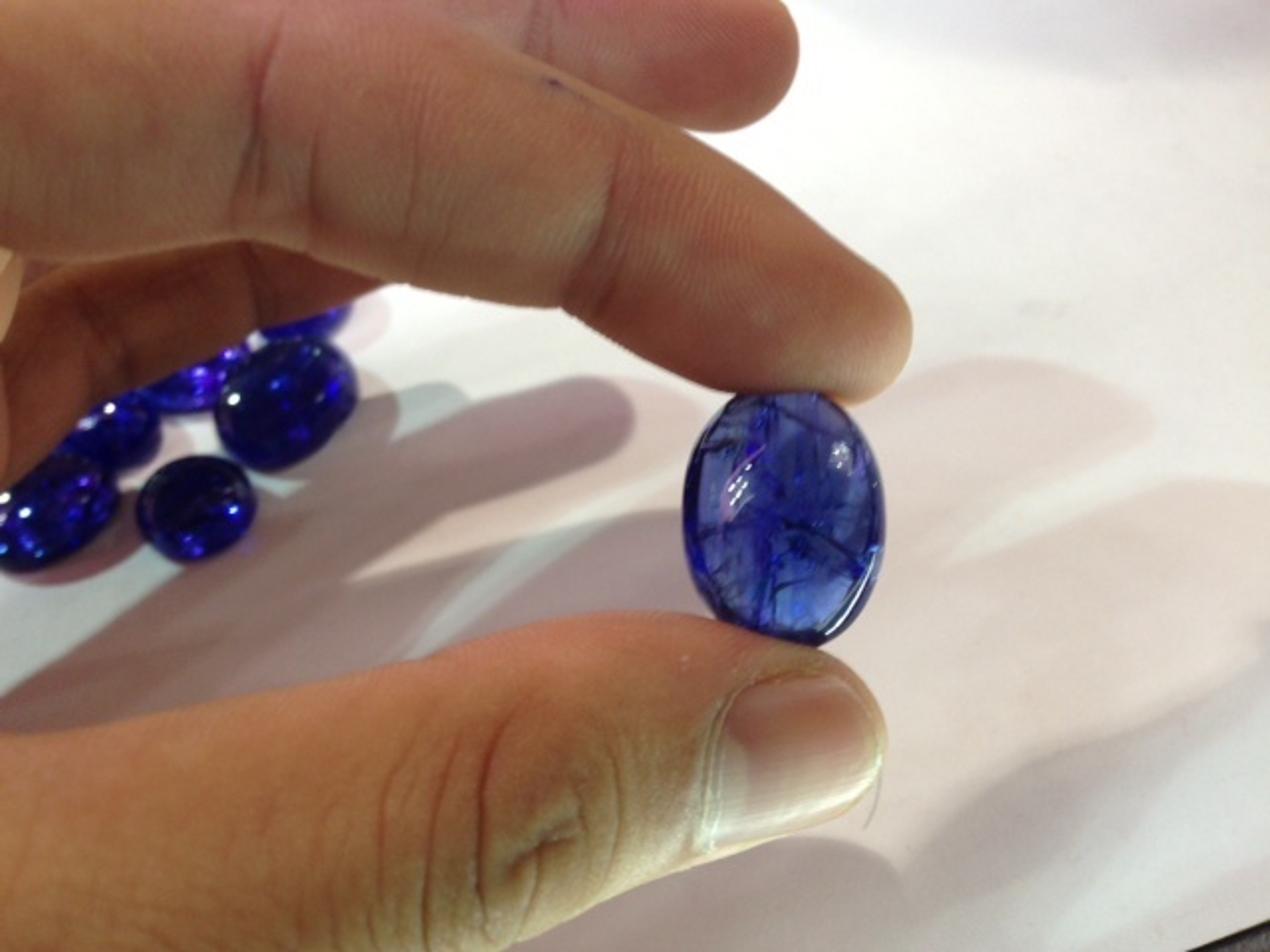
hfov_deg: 55.4
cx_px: 635
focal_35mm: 33
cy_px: 476
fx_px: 1211
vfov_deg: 42.9
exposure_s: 1/24
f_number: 2.4
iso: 50
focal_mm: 4.13
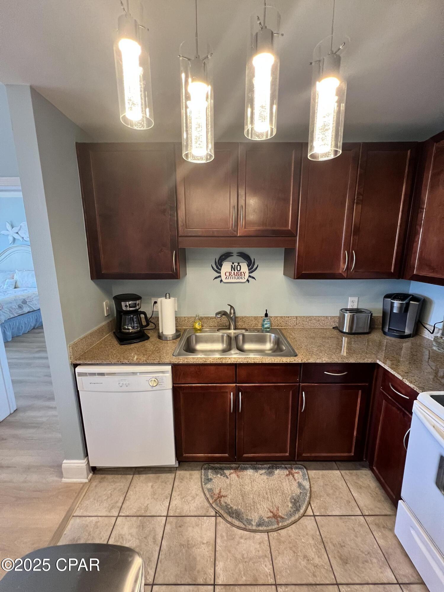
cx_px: 222
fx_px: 222
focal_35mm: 13
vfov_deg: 106.2
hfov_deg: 89.9
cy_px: 296
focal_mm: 1.57
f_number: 1.8
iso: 320
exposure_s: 1/60
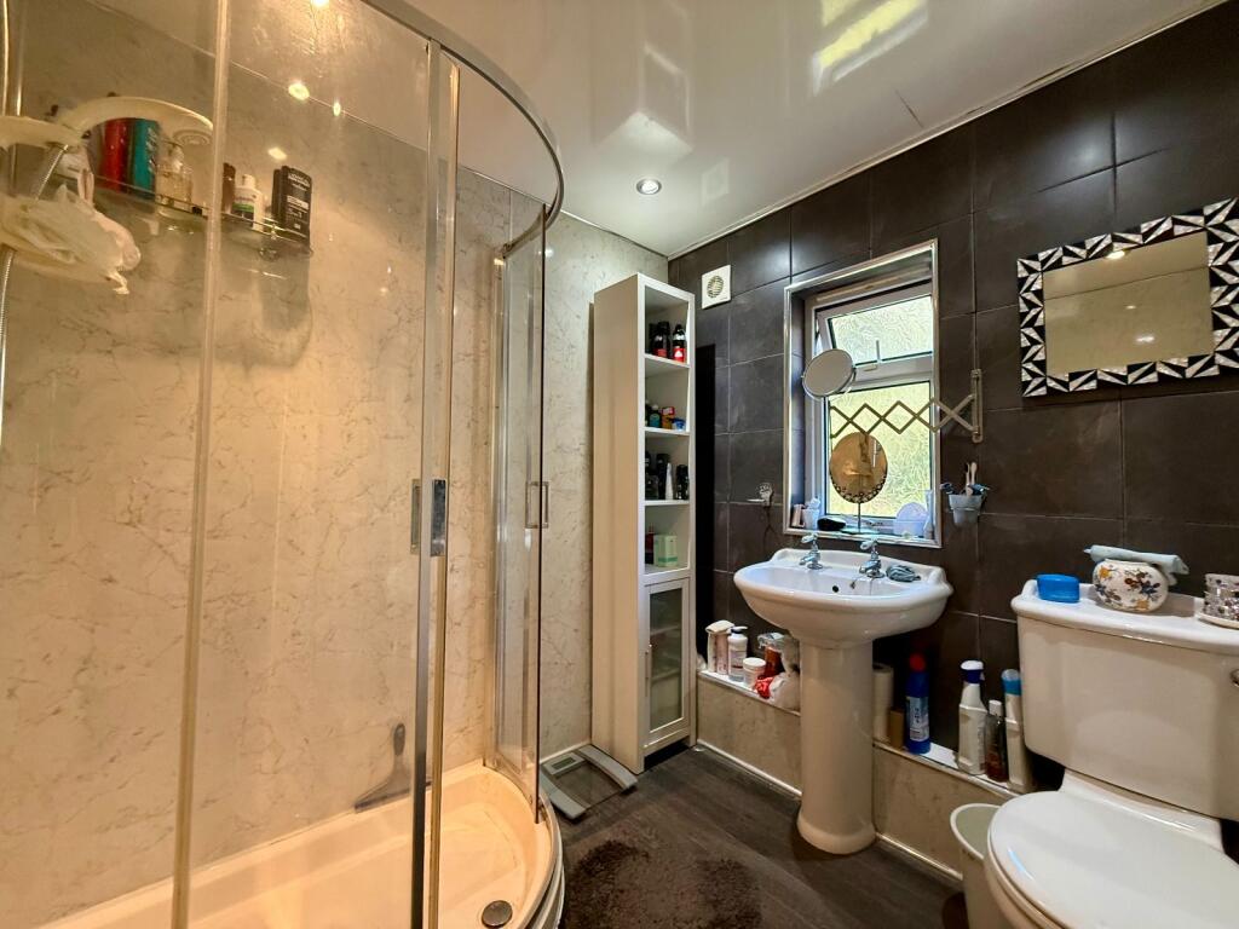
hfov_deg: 102.1
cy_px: 464
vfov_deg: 85.7
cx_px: 620
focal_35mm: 14
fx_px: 501
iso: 320
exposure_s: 1/100
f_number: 2.2
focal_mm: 2.22
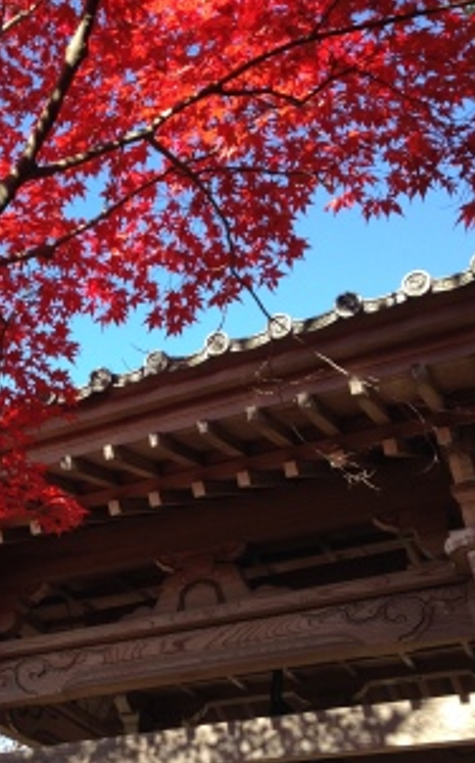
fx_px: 1205
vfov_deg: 34.9
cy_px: 495
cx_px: 14
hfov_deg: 21.6
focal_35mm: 58
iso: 50
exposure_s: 1/337
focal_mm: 4.12
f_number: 2.4
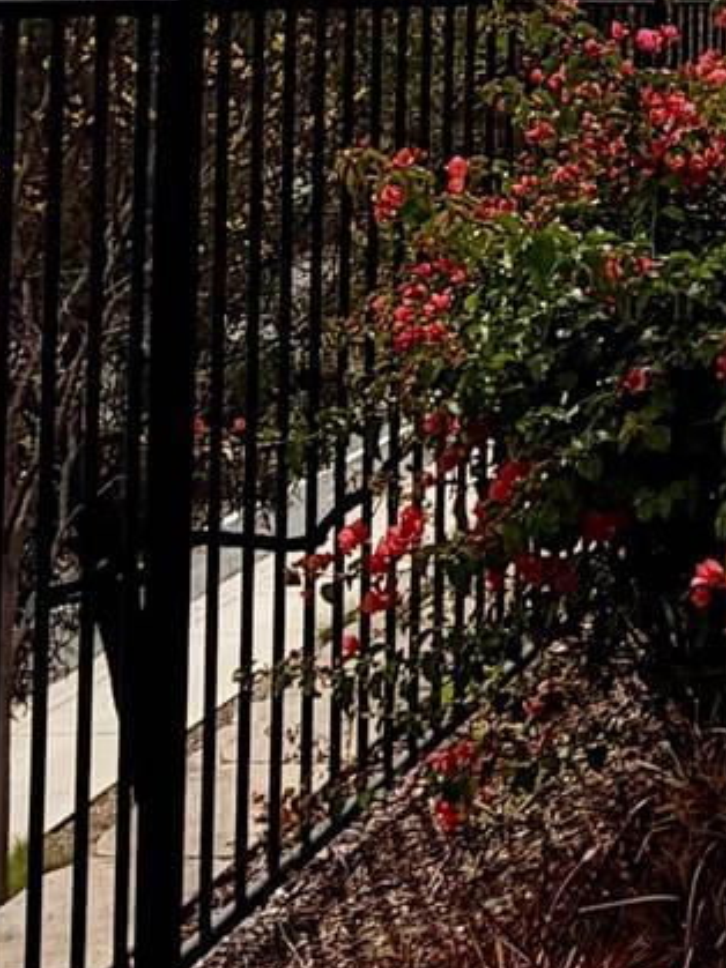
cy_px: -74
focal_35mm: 77
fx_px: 2154
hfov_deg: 16.5
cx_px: 1244
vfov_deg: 23.9
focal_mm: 2.22
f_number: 2.2
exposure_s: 1/2165
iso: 20
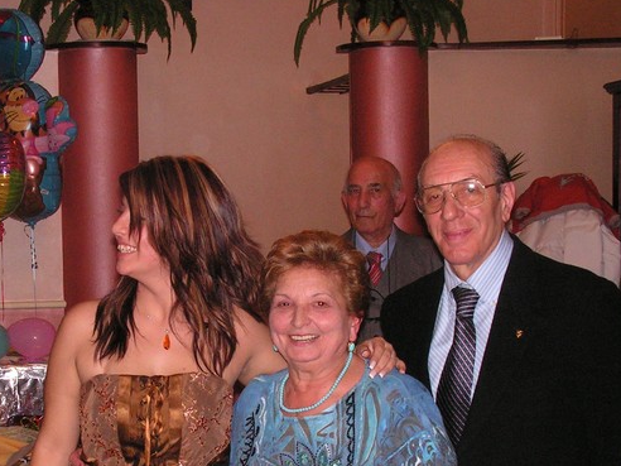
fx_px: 1489
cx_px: 208
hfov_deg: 23.5
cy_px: 361
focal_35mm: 83
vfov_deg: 17.7
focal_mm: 8.6
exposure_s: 1/60
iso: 200
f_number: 4.8
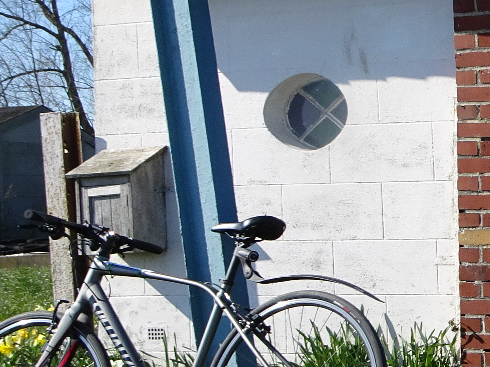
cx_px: 748
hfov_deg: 19.4
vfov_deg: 17.0
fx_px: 1231
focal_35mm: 87
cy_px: 165
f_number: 3.5
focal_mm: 4.1
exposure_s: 1/800
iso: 80
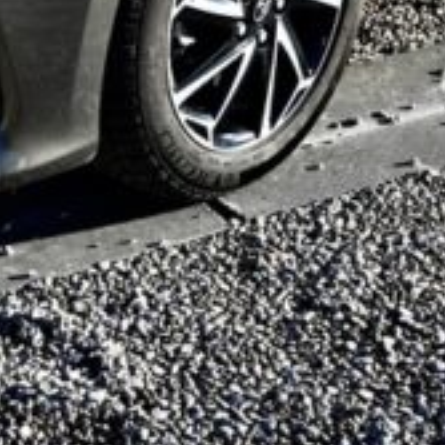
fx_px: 2037
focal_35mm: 140
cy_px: -248
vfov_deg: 11.8
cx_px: 168
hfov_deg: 12.5
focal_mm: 34.5
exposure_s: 1/320
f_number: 6.3
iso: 100
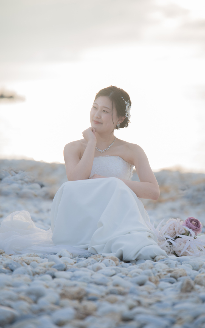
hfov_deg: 6.4
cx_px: 109
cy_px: 164
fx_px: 1832
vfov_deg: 10.2
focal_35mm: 205
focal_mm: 200
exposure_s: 1/200
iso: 80
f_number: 4
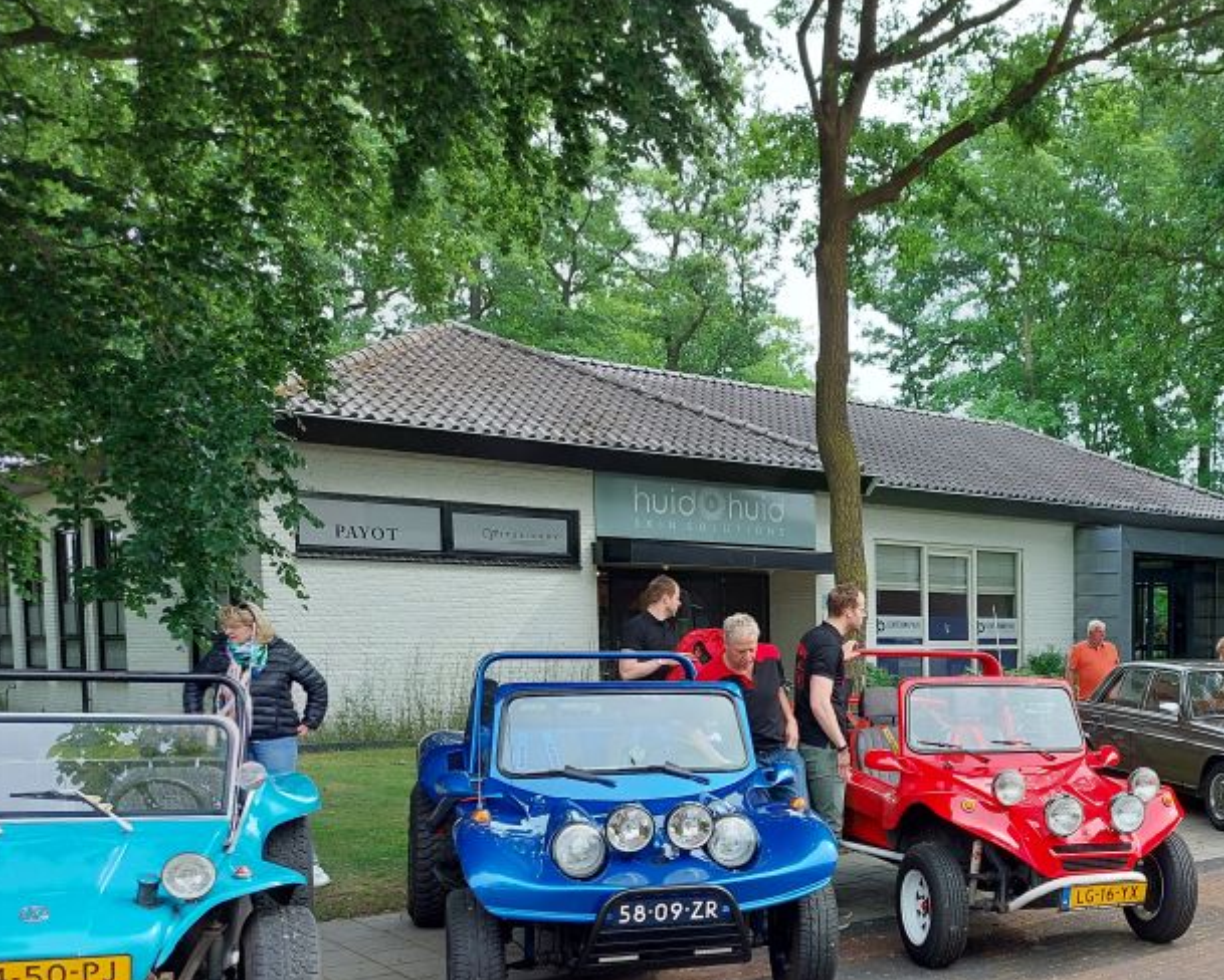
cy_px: 733
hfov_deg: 42.3
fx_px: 1486
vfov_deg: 35.7
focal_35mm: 41
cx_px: 1015
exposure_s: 1/153
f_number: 1.8
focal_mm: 5.23
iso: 25
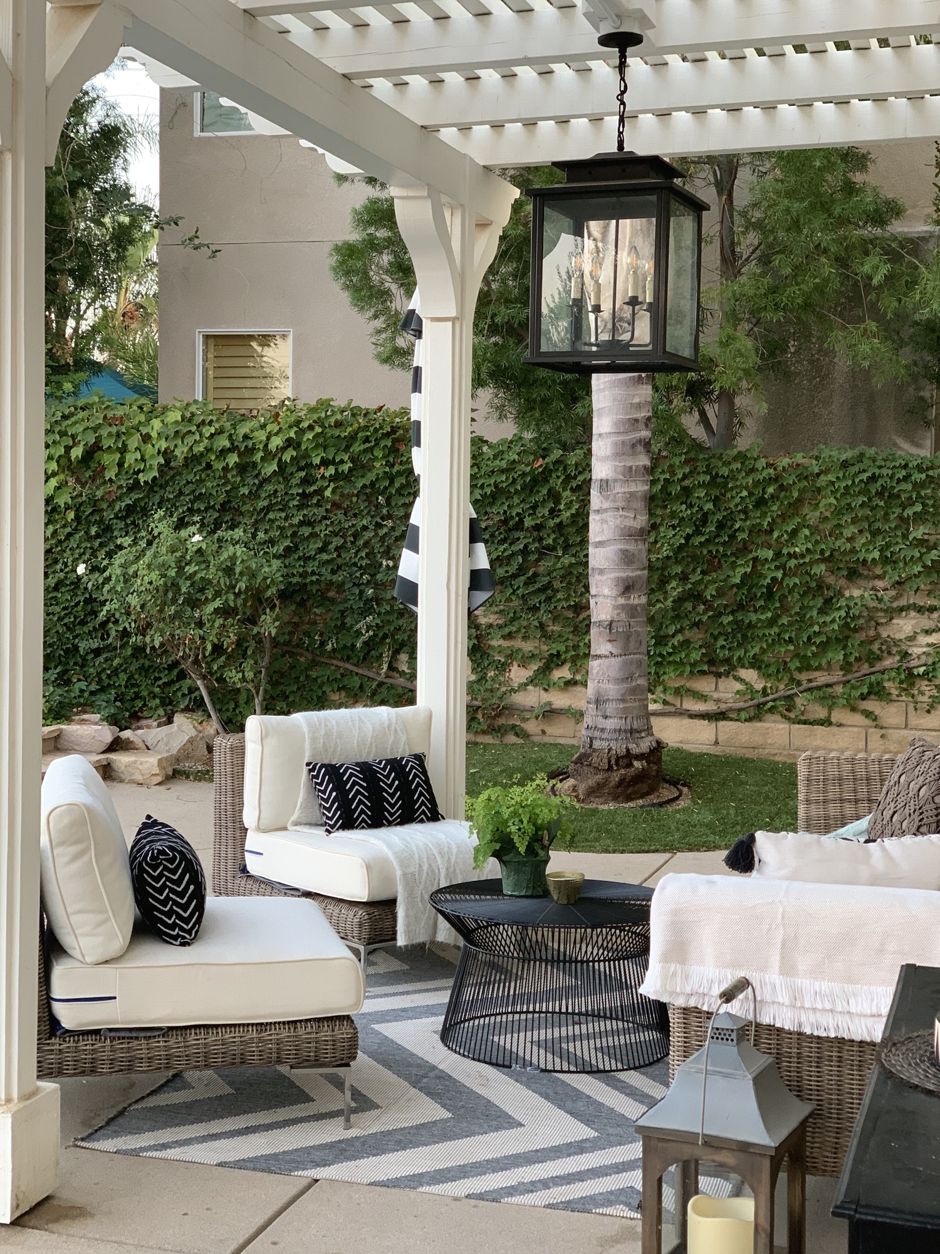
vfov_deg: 36.8
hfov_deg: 28.0
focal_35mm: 52
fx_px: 1883
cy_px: 627
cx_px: 470
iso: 125
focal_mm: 6
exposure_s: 1/122
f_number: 2.4
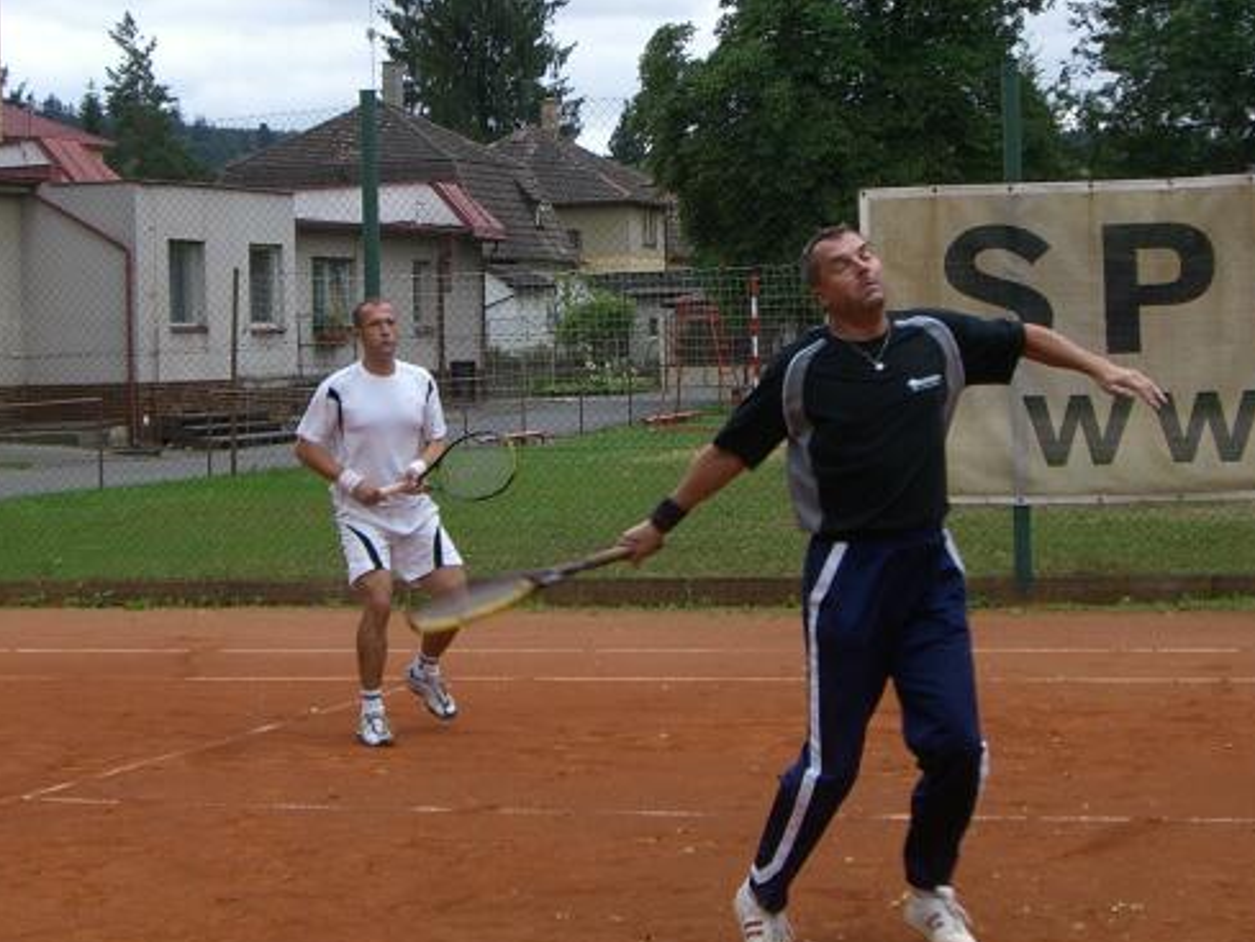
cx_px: 595
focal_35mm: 90
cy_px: 272
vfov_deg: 16.4
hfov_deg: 21.8
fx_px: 3264
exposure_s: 1/200
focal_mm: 9
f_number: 3.3
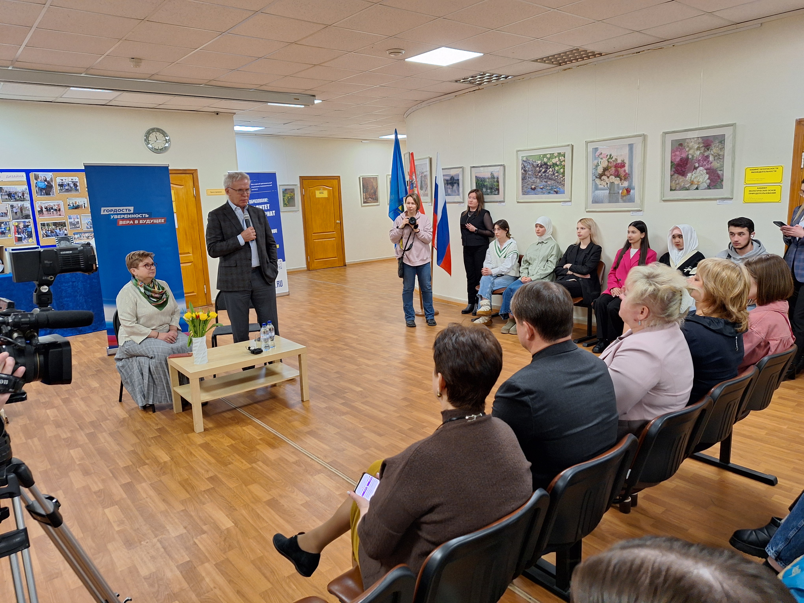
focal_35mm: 23
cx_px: 402
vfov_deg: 58.9
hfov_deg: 73.9
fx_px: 534
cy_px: 302
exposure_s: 1/50
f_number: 1.8
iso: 200
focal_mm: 5.54
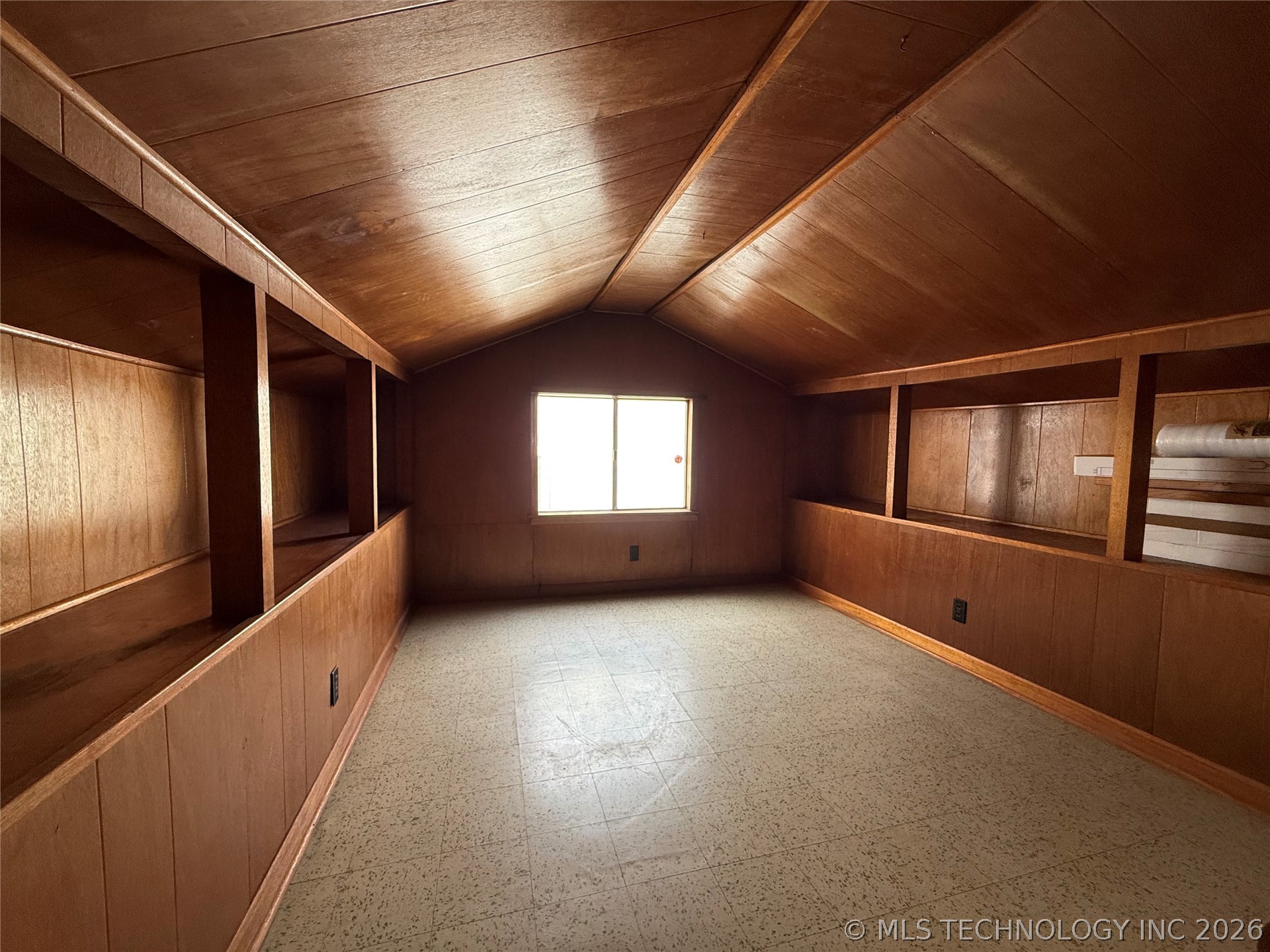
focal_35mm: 14
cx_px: 635
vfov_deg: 85.7
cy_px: 476
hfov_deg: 102.1
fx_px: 514
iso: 250
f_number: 2.2
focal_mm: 2.22
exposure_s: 1/99
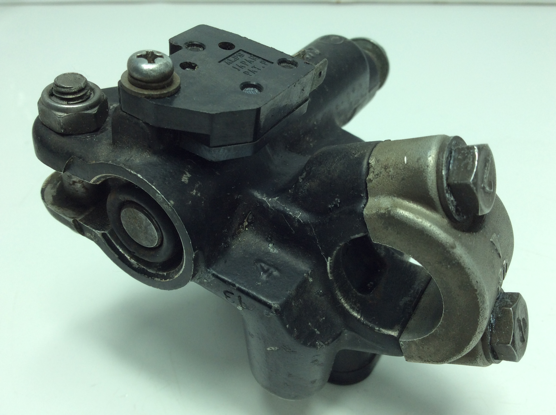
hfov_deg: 56.9
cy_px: 208
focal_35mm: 32
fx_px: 513
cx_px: 278
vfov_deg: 44.1
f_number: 2.4
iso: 32
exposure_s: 1/298
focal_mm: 3.3
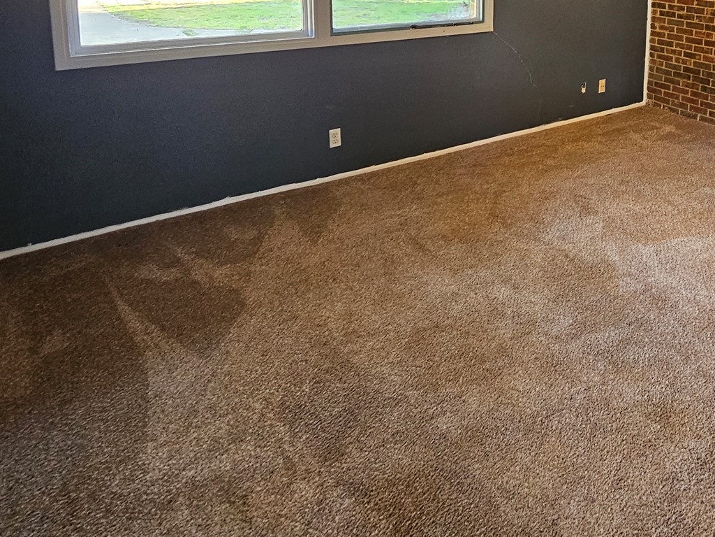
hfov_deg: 62.5
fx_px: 537
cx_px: 556
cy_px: 34
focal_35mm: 26
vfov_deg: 46.7
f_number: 2.2
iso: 320
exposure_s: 1/40
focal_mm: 2.2
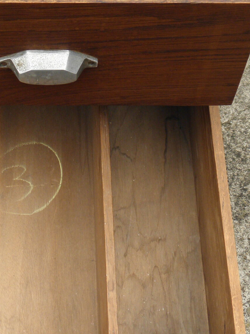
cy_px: 75
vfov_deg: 22.3
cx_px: 52
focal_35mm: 87
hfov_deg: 16.9
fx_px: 838
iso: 100
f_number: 3.8
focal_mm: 7.1
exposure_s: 1/125
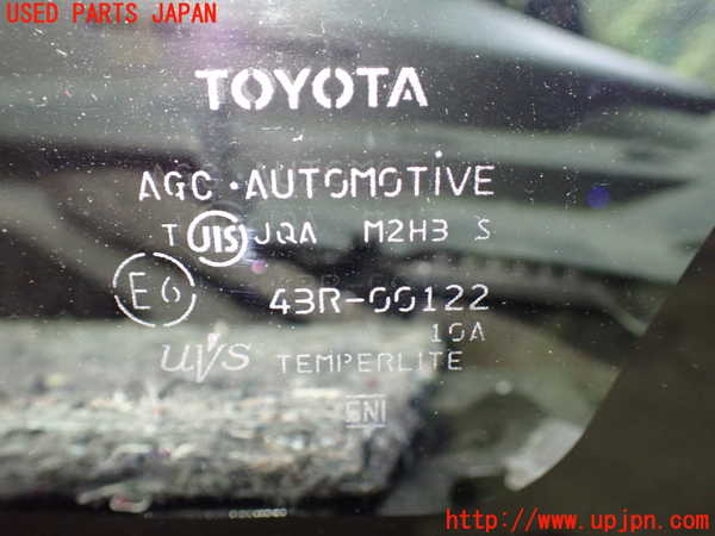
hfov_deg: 60.0
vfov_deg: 46.8
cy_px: 268
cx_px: 358
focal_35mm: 30
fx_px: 620
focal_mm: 5.4
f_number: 2.3
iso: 1000
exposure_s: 1/30
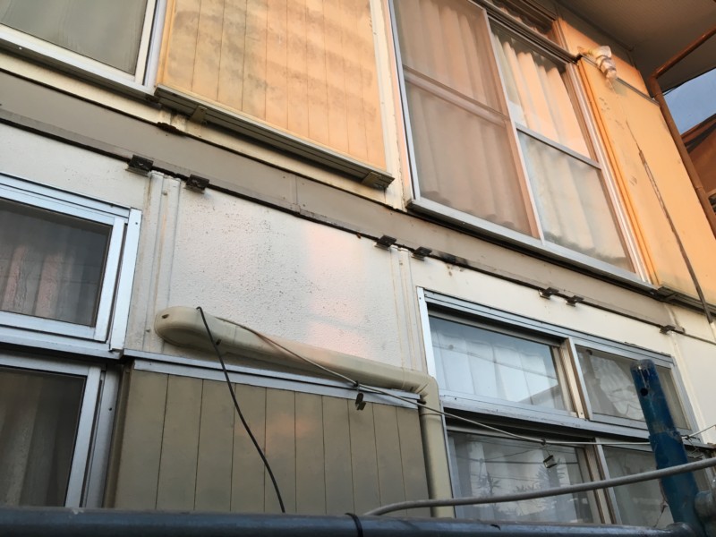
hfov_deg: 61.7
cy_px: 268
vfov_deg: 48.2
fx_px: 600
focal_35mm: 29
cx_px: 358
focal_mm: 4.15
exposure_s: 1/40
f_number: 2.2
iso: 25
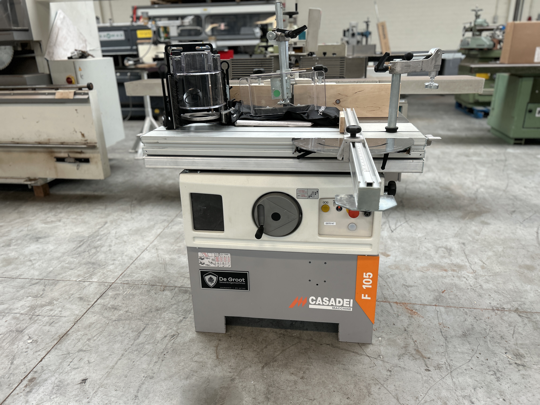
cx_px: 270
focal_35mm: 26
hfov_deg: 67.3
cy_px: 202
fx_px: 406
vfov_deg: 53.1
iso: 80
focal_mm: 5.7
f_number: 1.5
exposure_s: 1/100
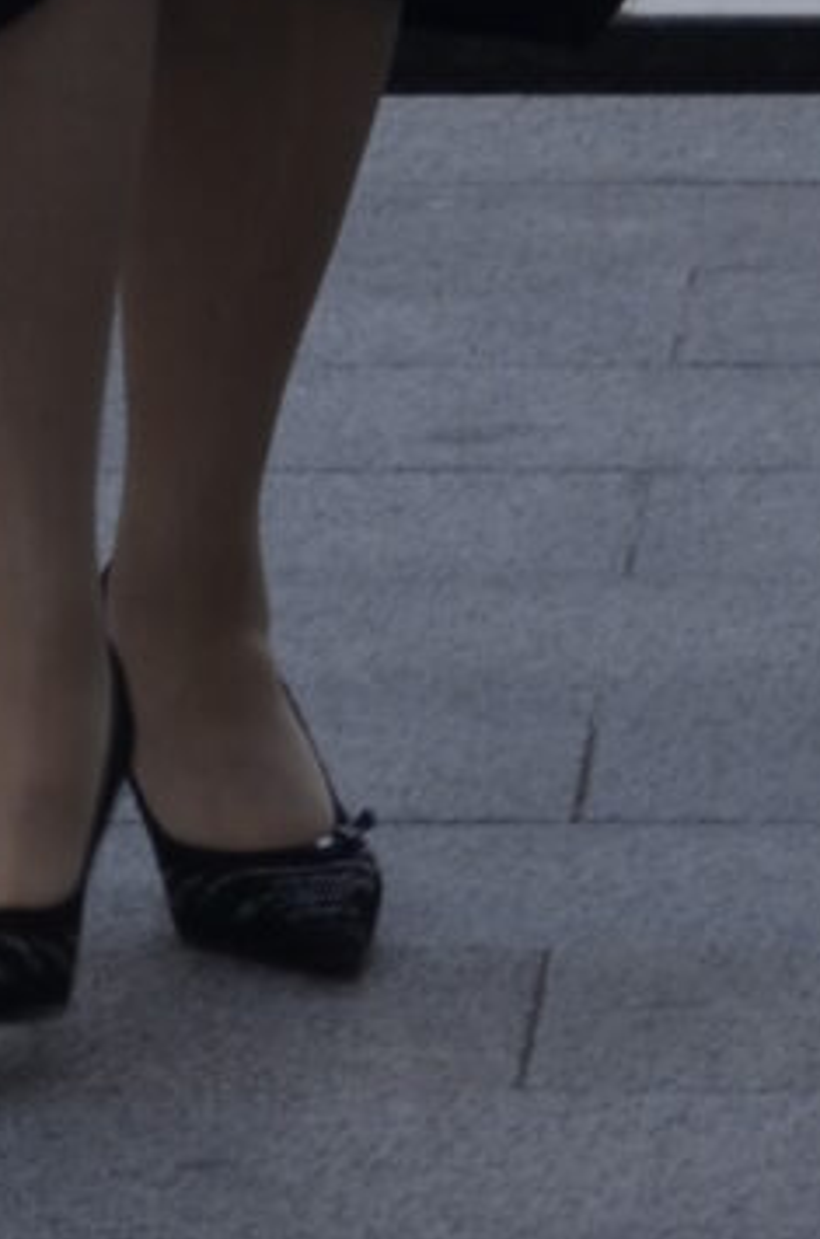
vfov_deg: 3.6
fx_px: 19295
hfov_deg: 2.4
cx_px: 342
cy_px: -2834
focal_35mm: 562
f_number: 10
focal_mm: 52
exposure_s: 1/200
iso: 100
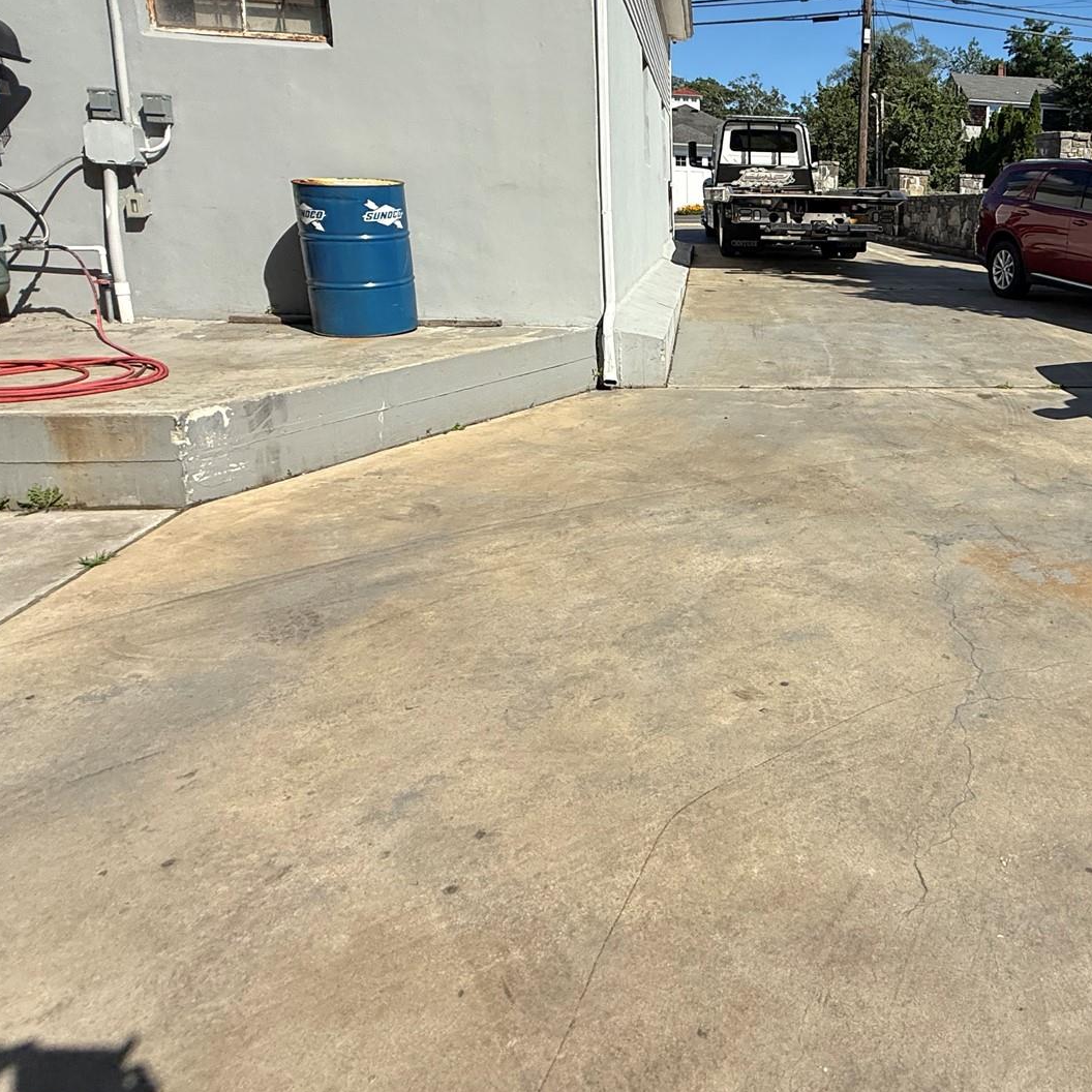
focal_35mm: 24
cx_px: 855
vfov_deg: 63.8
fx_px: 857
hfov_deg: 60.4
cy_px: 392
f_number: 2.2
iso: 50
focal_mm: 2.22
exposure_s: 1/2410
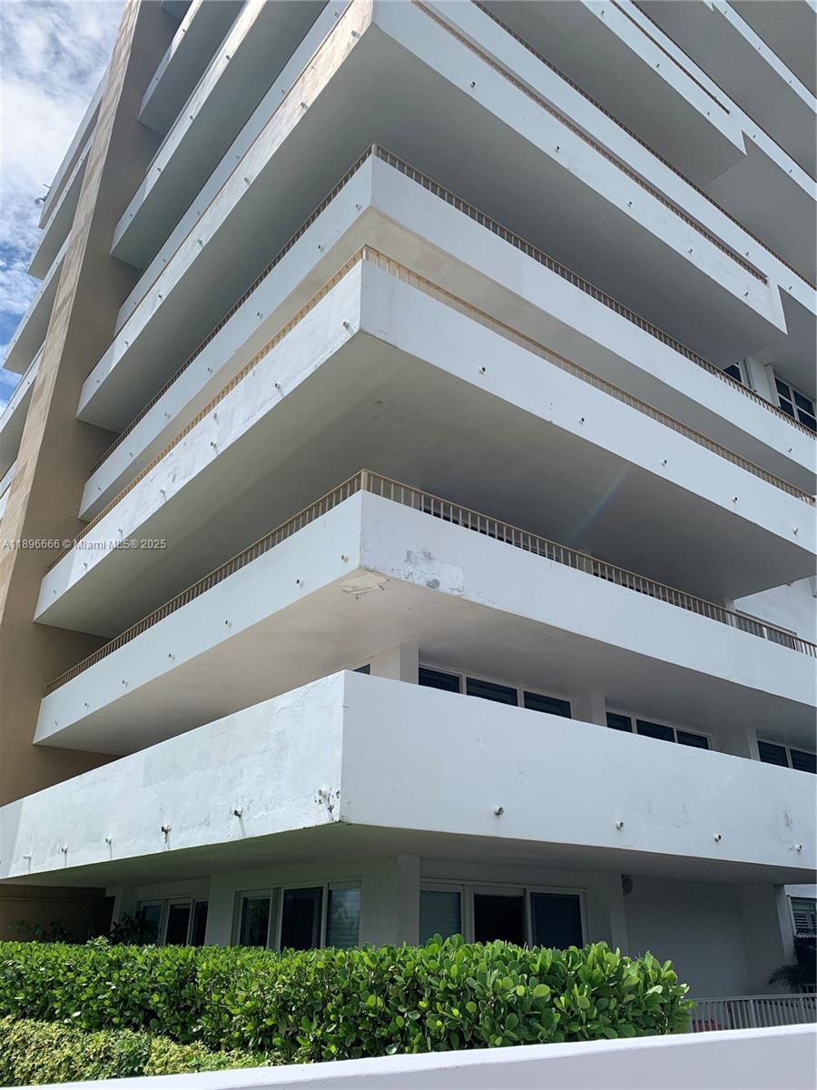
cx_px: 408
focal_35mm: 26
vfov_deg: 67.3
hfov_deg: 53.1
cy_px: 545
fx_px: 818
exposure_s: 1/3521
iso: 25
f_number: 1.8
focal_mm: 4.25
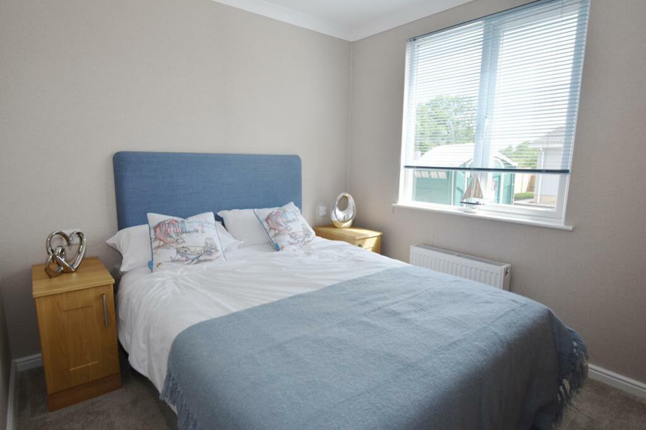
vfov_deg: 63.2
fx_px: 350
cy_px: 215
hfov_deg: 85.4
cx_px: 323
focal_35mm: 20
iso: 280
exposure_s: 1/250
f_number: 5.6
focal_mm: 13
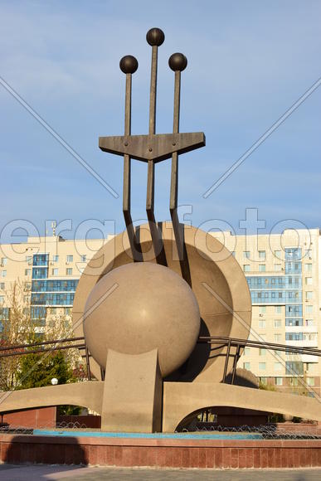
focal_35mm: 60
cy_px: 240
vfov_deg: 33.4
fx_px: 802
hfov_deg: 22.6
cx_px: 160
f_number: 9
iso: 100
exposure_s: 1/160
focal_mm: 40
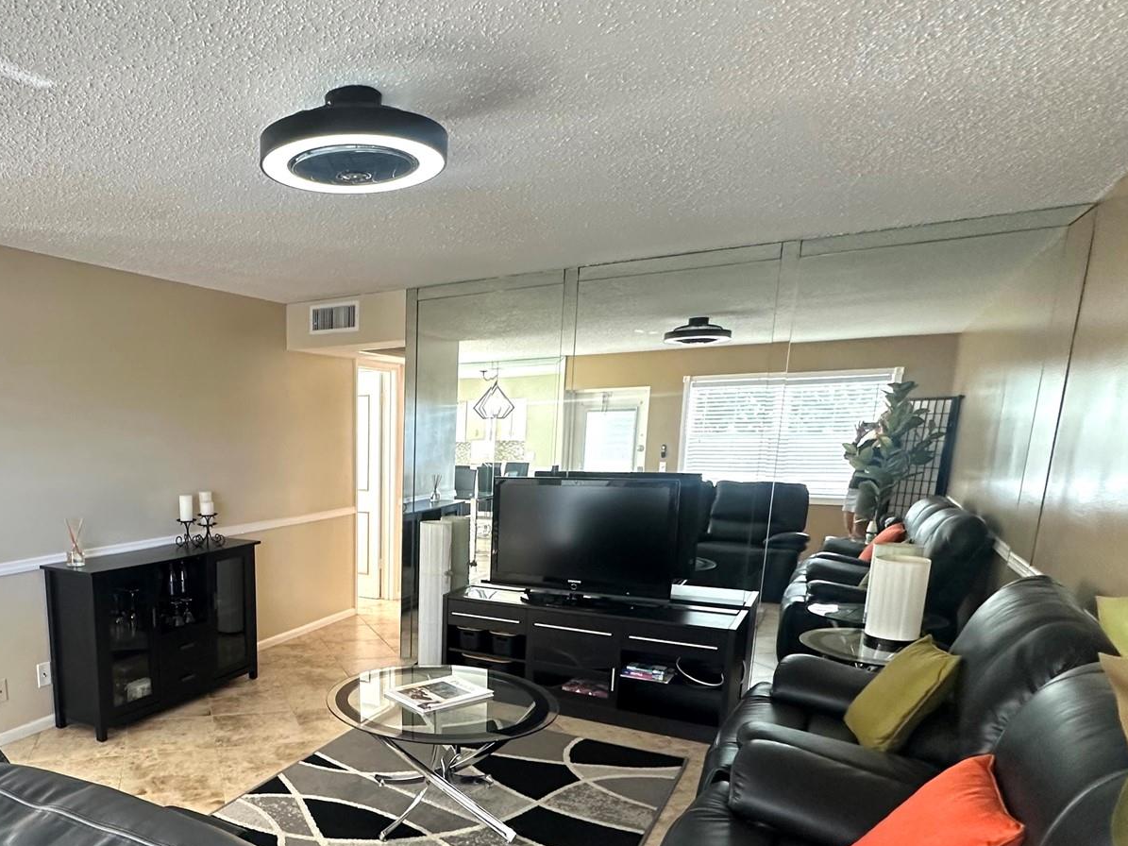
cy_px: 594
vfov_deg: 55.1
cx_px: 305
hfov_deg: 67.8
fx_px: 782
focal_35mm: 24
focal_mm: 2.22
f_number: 2.2
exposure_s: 1/60
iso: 250
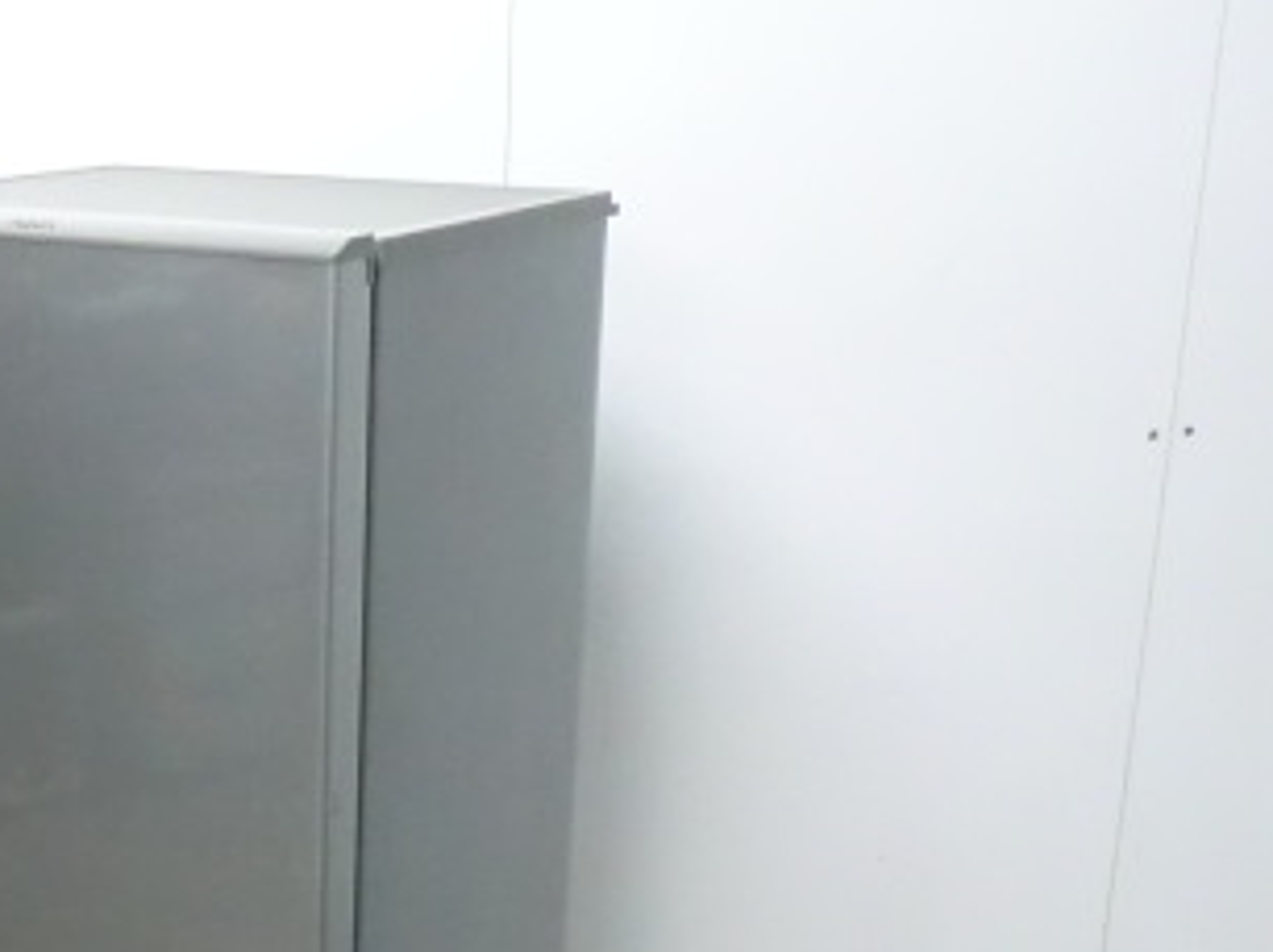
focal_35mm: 67
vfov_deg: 21.6
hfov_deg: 28.2
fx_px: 2462
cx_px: 212
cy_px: 757
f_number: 3.5
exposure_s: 1/40
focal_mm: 5.8
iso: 800
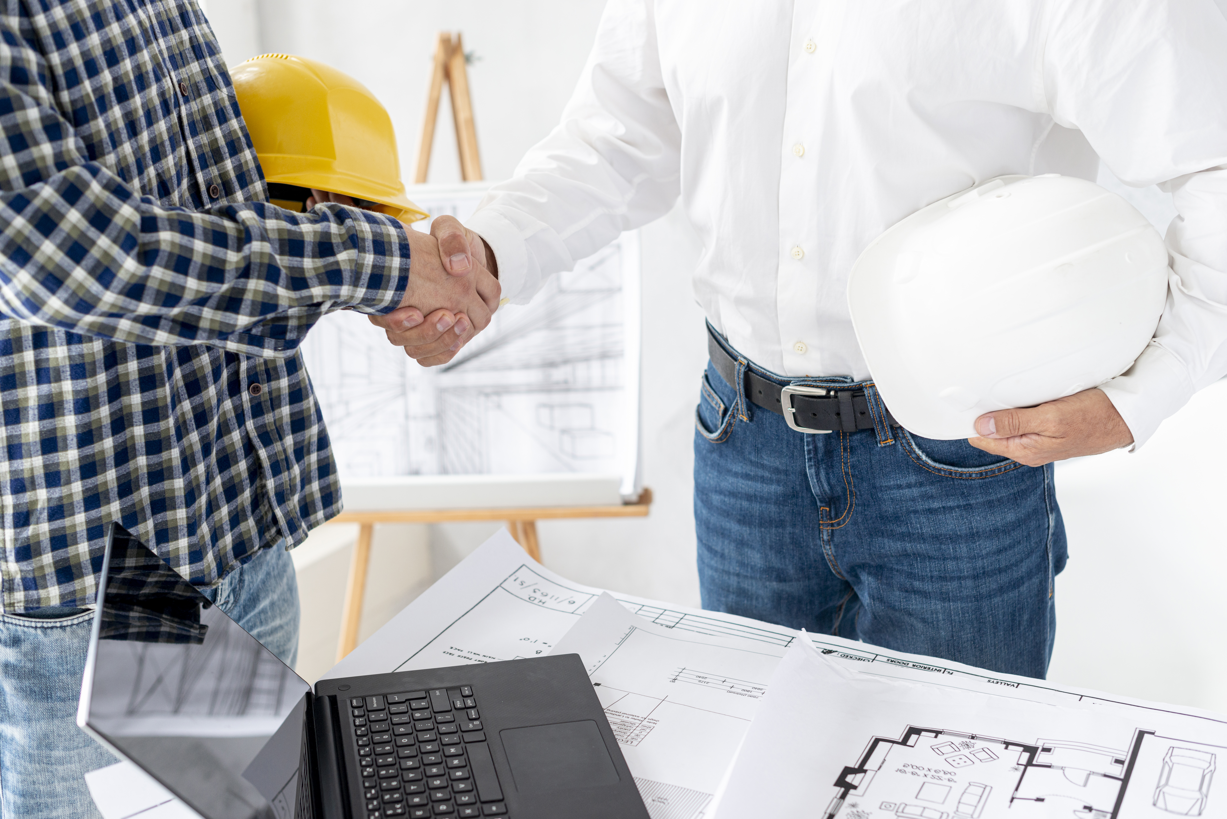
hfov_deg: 39.6
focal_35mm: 50
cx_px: 614
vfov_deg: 27.0
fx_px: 1705
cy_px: 410
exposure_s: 1/160
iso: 250
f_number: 3.2
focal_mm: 50
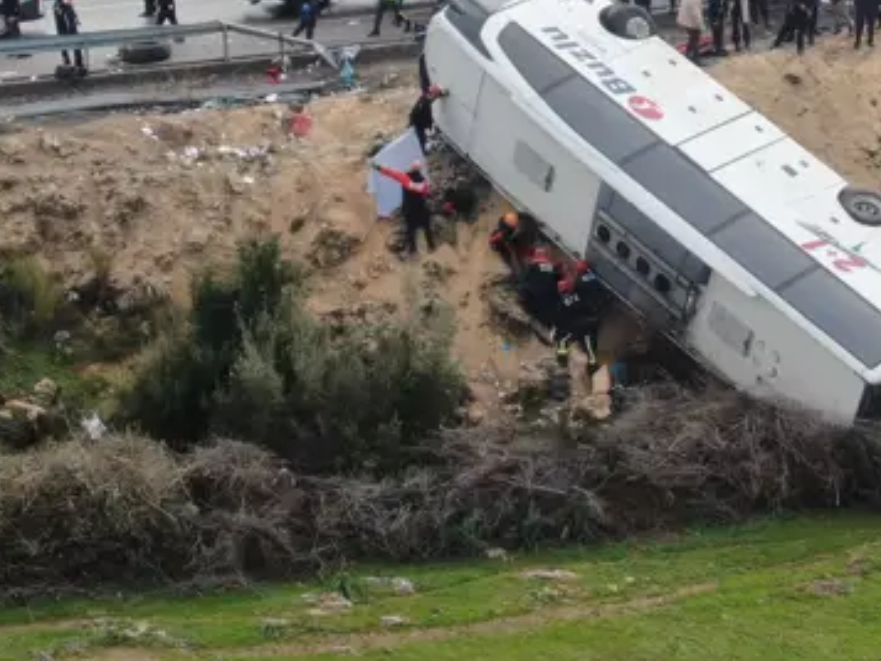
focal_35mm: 125
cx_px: 501
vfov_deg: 11.7
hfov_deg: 15.8
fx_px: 3182
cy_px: -2
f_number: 3.8
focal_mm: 8.6
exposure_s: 1/320
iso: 100
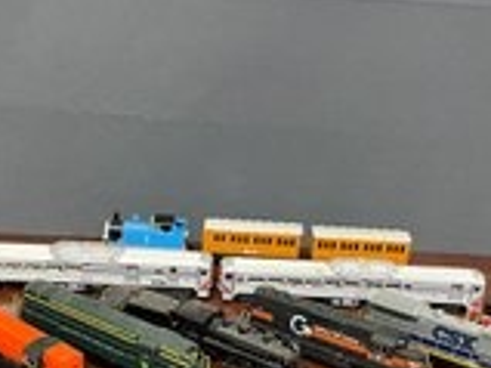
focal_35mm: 56
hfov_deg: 34.4
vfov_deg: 25.2
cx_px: 258
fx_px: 794
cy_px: 339
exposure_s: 1/60
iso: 500
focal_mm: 4.2
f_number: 1.6
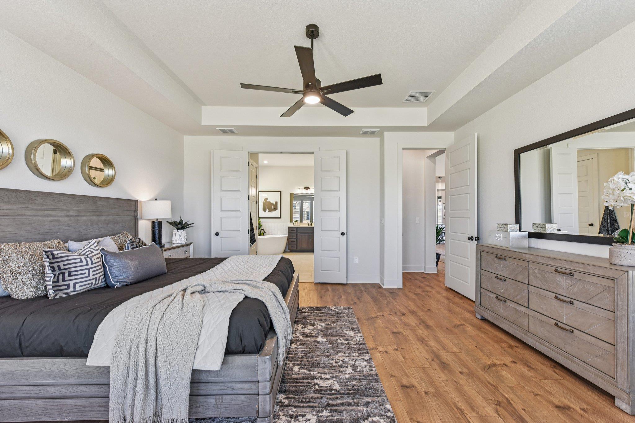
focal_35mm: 14
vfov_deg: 81.2
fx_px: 247
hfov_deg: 104.3
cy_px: 212
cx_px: 318
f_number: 8
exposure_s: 1/15
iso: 220
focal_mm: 14
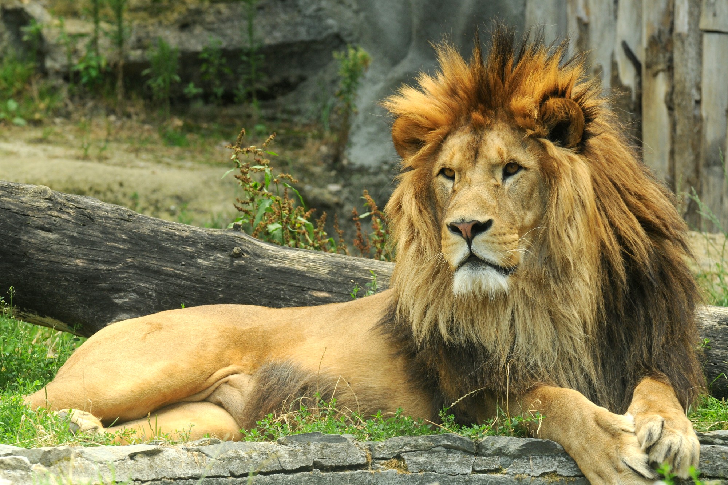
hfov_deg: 8.3
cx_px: 364
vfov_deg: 5.6
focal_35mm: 248
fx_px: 5004
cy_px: 242
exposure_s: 1/100
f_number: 5
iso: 320
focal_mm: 165
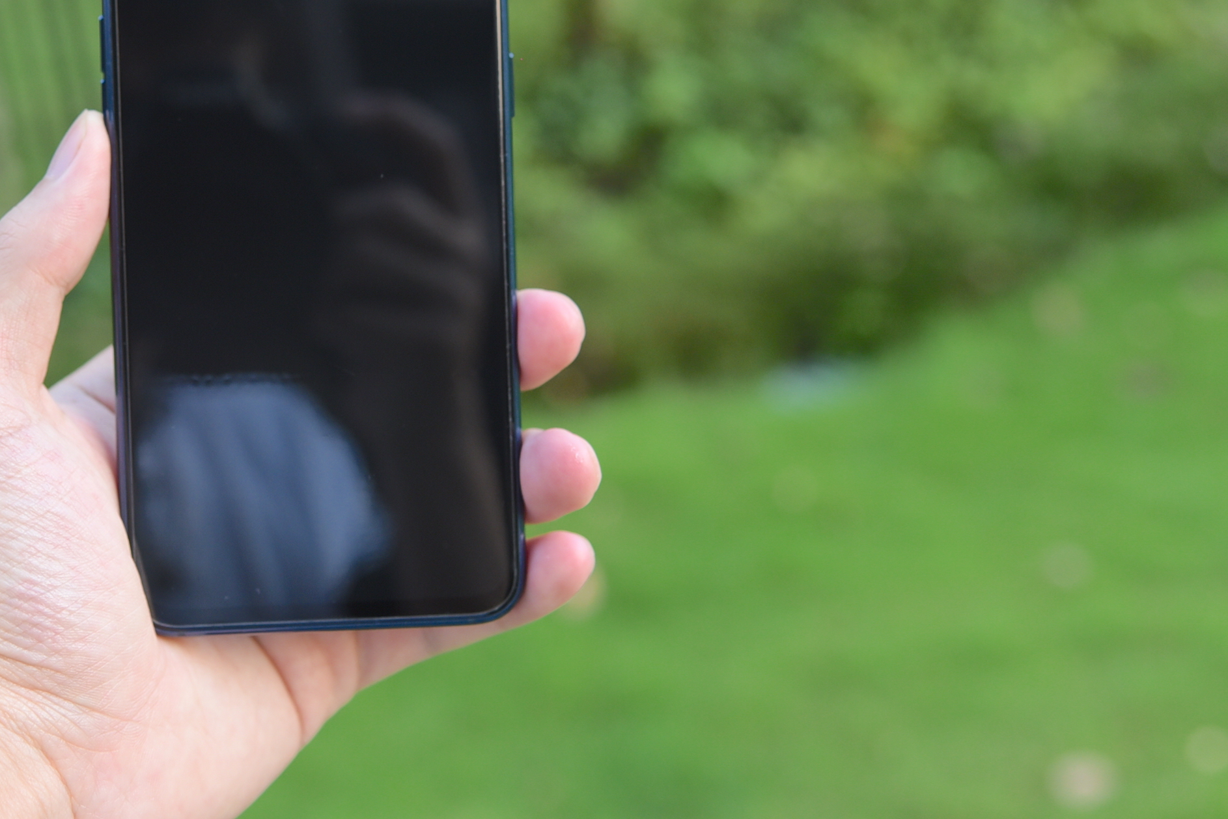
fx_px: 2389
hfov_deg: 28.5
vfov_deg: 19.3
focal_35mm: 70
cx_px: 329
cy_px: 211
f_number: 4.5
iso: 640
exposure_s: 1/320
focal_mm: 44
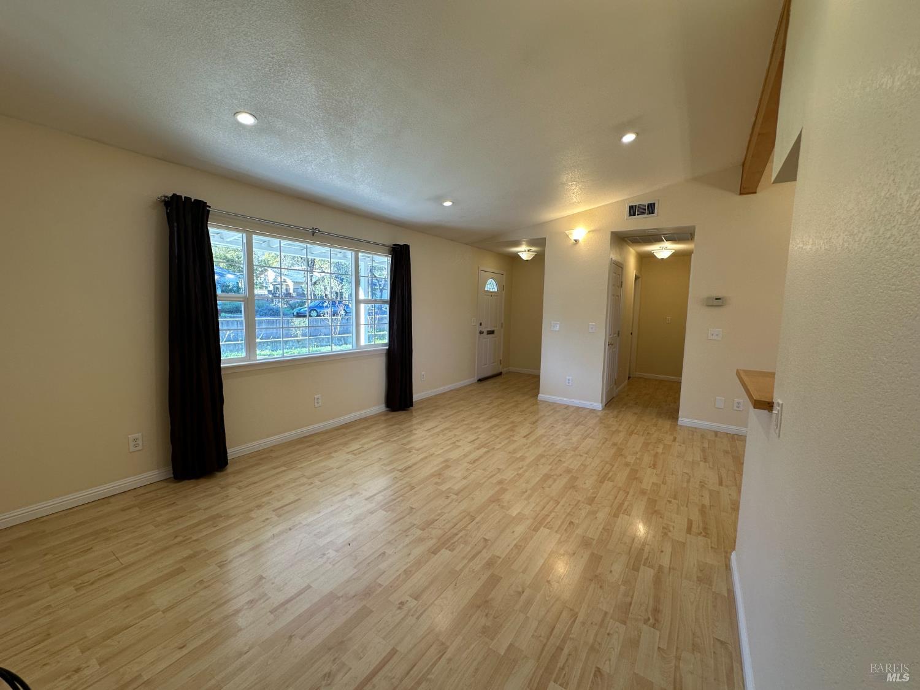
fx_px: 372
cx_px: 460
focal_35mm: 14
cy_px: 345
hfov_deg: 102.1
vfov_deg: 85.7
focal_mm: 2.22
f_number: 2.2
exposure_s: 1/120
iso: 80
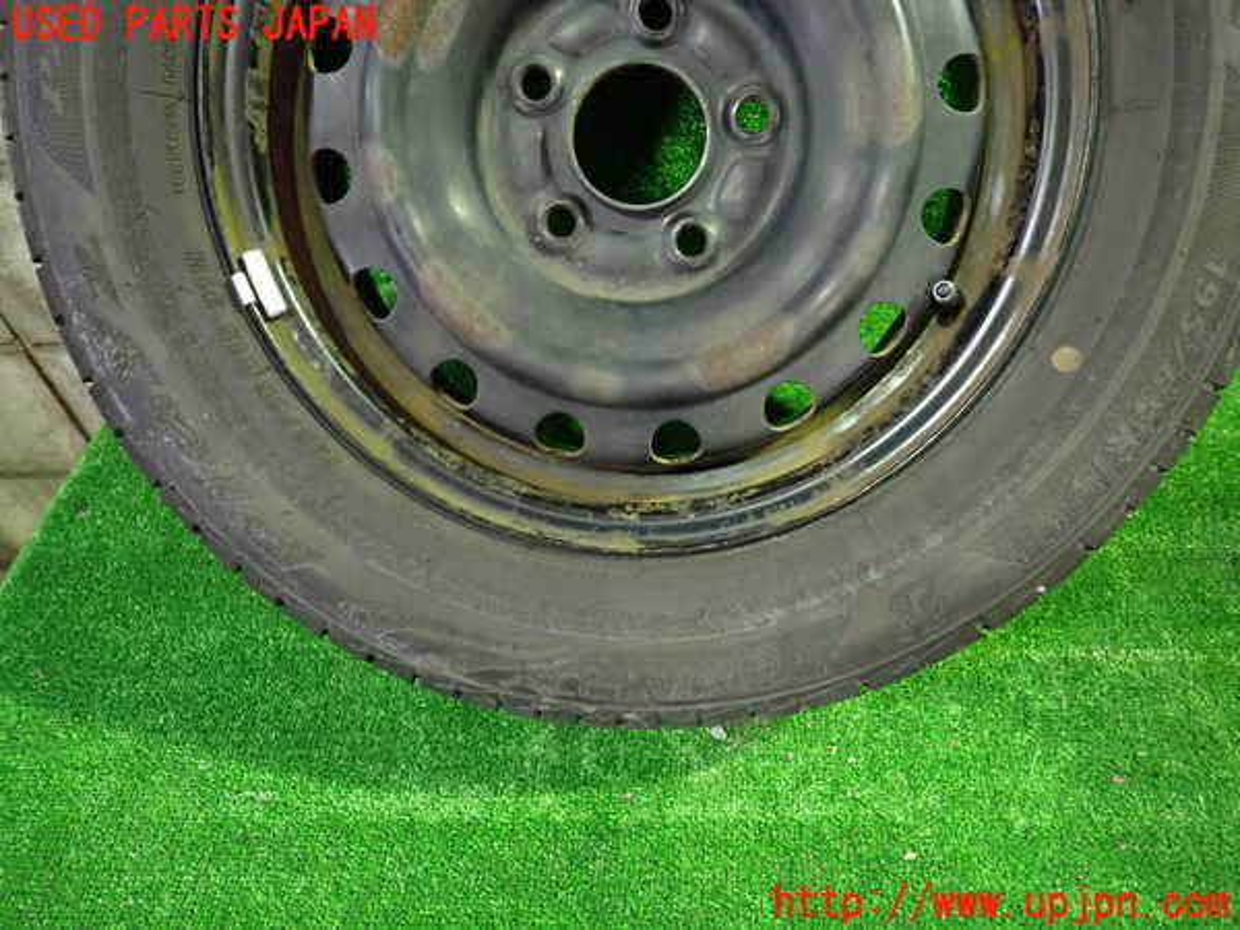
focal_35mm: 25
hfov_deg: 69.4
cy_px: 465
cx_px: 620
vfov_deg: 54.9
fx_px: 896
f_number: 2
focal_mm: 4.5
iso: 800
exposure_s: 1/30
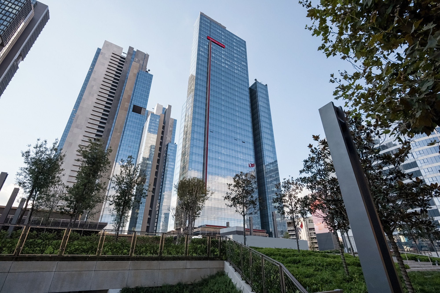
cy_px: 146
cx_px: 220
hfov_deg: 93.3
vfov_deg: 70.5
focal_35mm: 17
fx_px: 208
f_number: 11
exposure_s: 1/80
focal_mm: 17
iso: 50
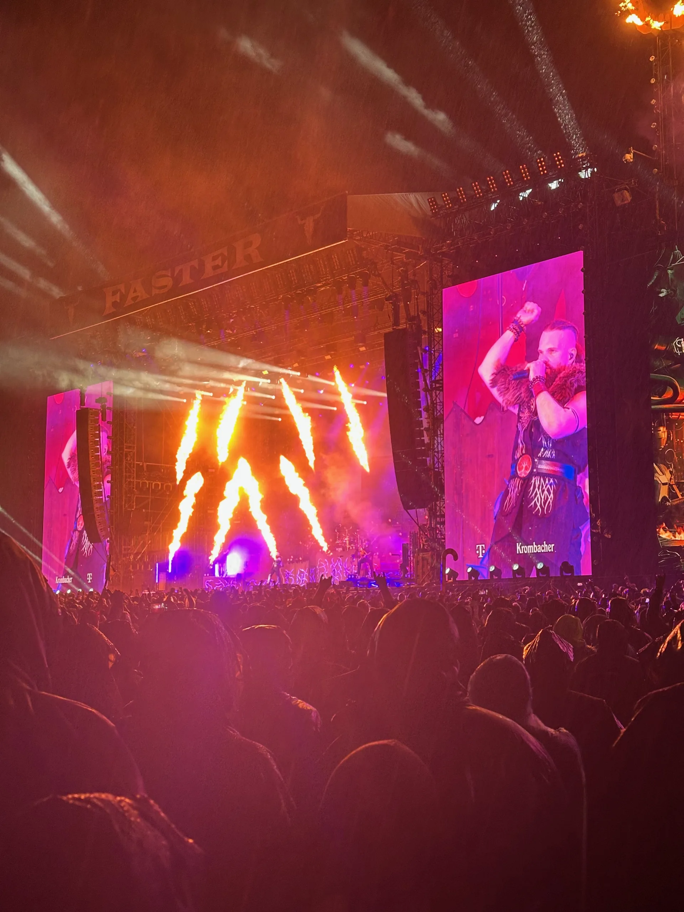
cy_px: 456
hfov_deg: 30.3
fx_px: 1265
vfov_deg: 39.7
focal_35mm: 48
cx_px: 342
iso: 80
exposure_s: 1/50
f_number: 1.78
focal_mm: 6.86
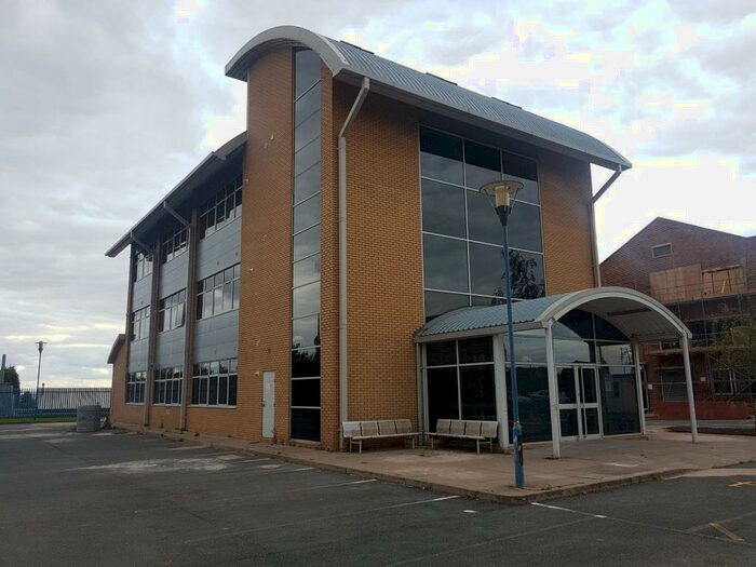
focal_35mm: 26
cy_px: 284
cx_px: 378
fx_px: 568
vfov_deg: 53.1
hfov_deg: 67.3
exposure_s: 1/728
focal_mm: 4.2
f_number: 1.7
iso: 40
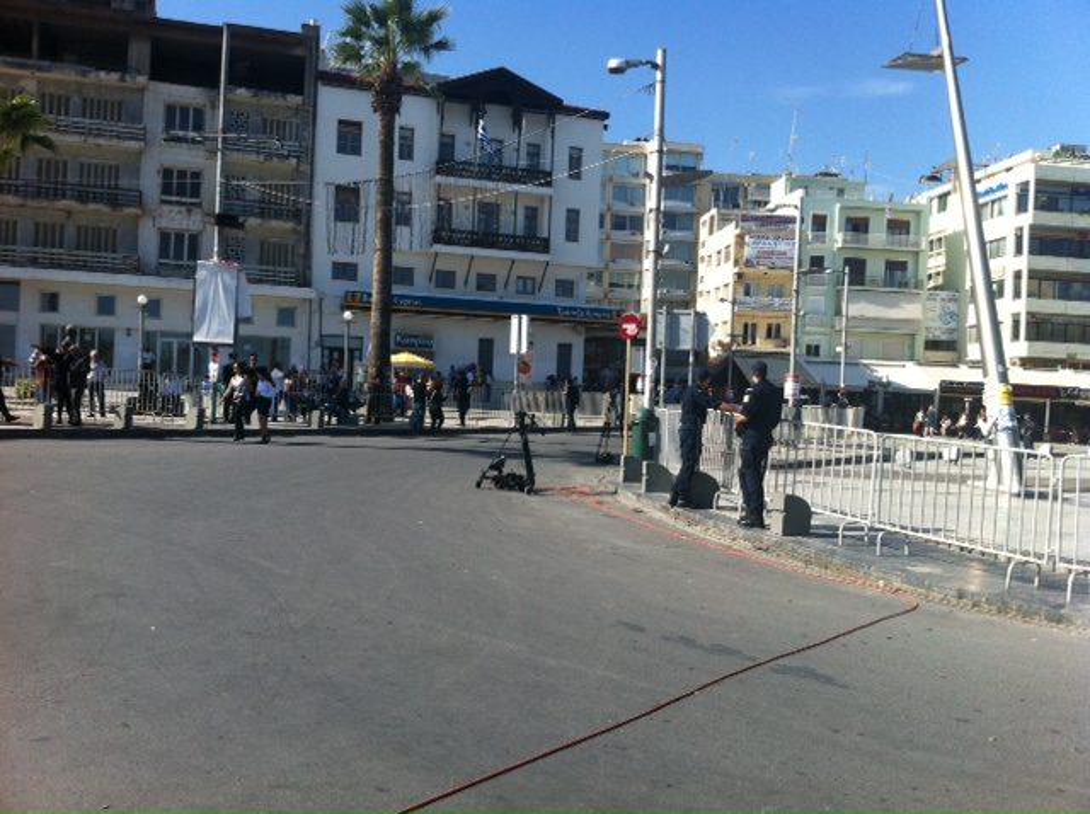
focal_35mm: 35
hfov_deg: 52.7
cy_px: 407
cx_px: 545
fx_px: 1100
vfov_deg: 40.6
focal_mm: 3.85
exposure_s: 1/1077
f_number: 2.8
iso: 80
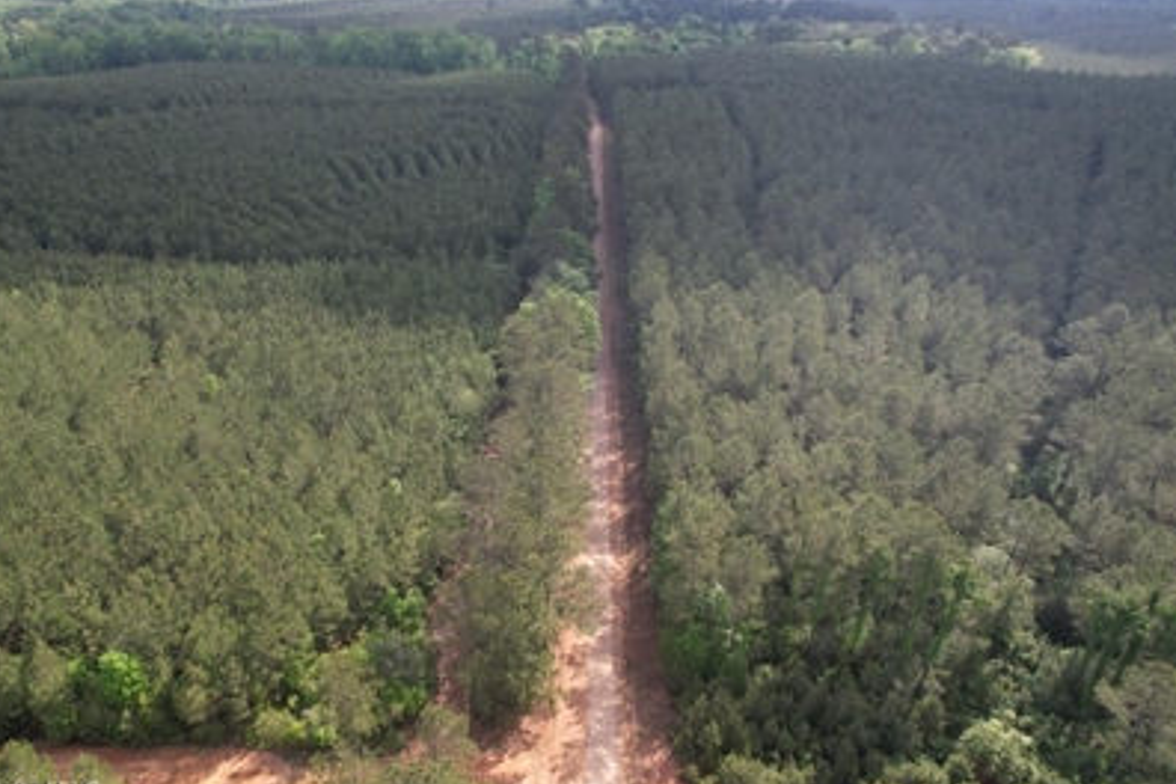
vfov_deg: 51.3
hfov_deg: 71.2
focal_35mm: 25
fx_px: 817
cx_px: 511
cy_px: 386
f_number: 2.8
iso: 110
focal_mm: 8.38
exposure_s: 1/725
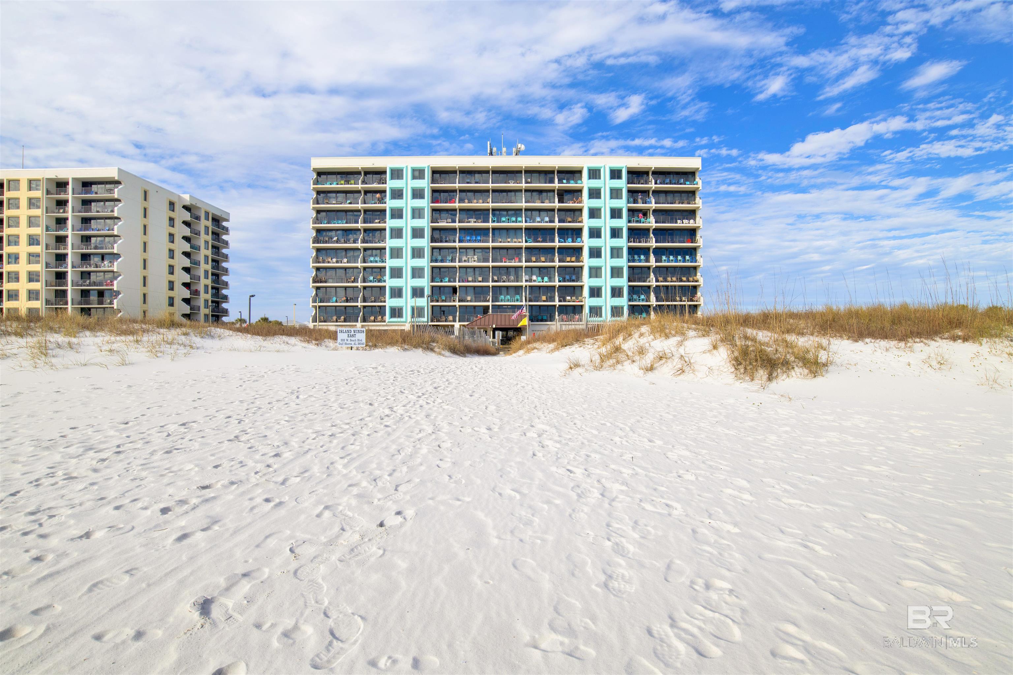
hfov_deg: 86.9
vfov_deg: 64.6
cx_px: 506
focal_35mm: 19
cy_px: 338
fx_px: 535
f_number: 11
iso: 200
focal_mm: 19
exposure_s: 1/400
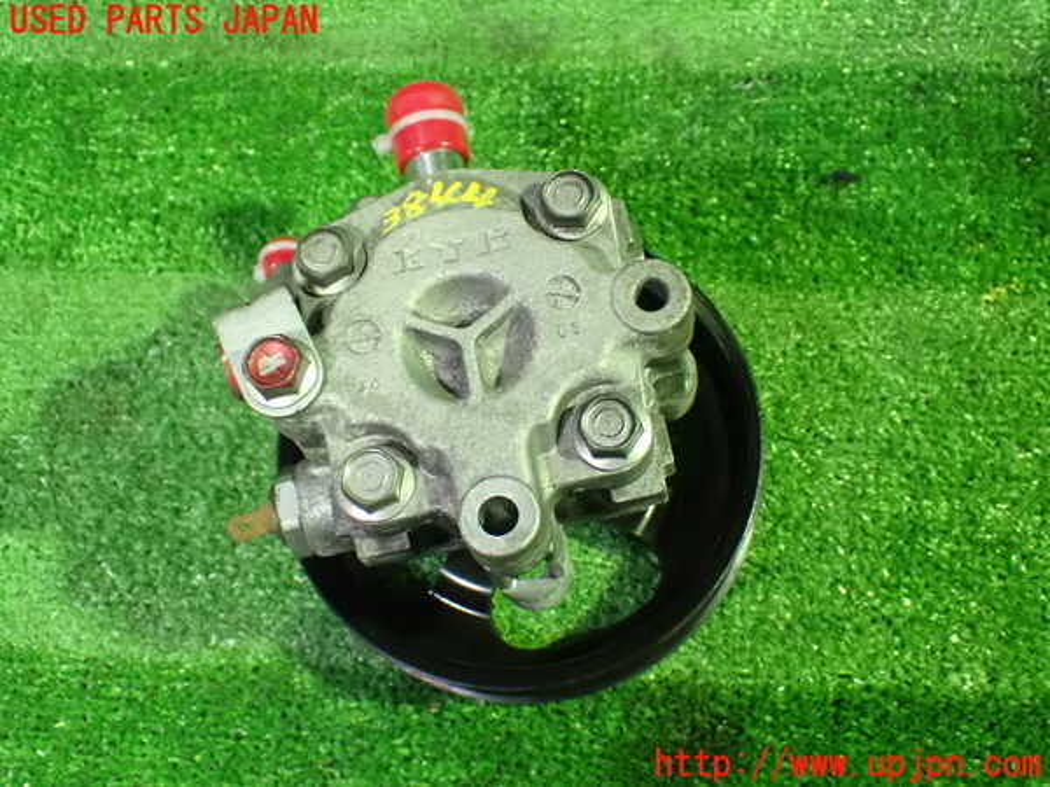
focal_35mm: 44
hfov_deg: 42.9
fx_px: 1335
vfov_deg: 32.9
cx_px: 525
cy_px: 394
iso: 1600
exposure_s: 1/40
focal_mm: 7.84
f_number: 2.9
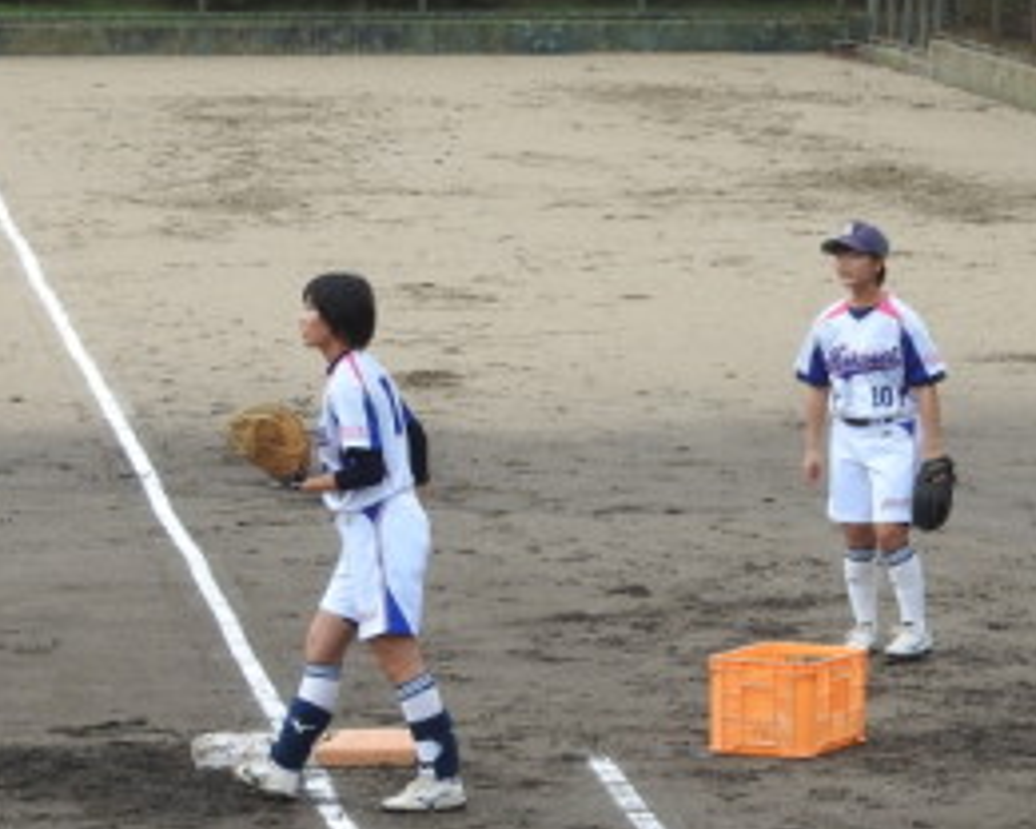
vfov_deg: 5.5
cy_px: 526
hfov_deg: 6.8
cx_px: 897
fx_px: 8647
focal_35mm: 282
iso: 100
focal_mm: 22.4
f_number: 5
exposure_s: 1/200
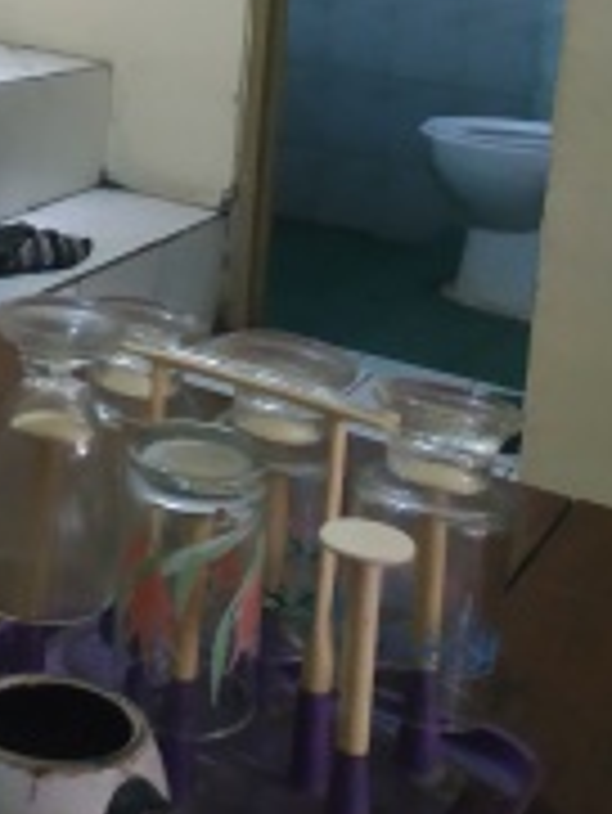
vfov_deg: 28.0
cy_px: -144
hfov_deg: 23.0
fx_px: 1436
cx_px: -16
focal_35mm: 61
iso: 1250
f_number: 1.9
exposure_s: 1/20
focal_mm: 3.94
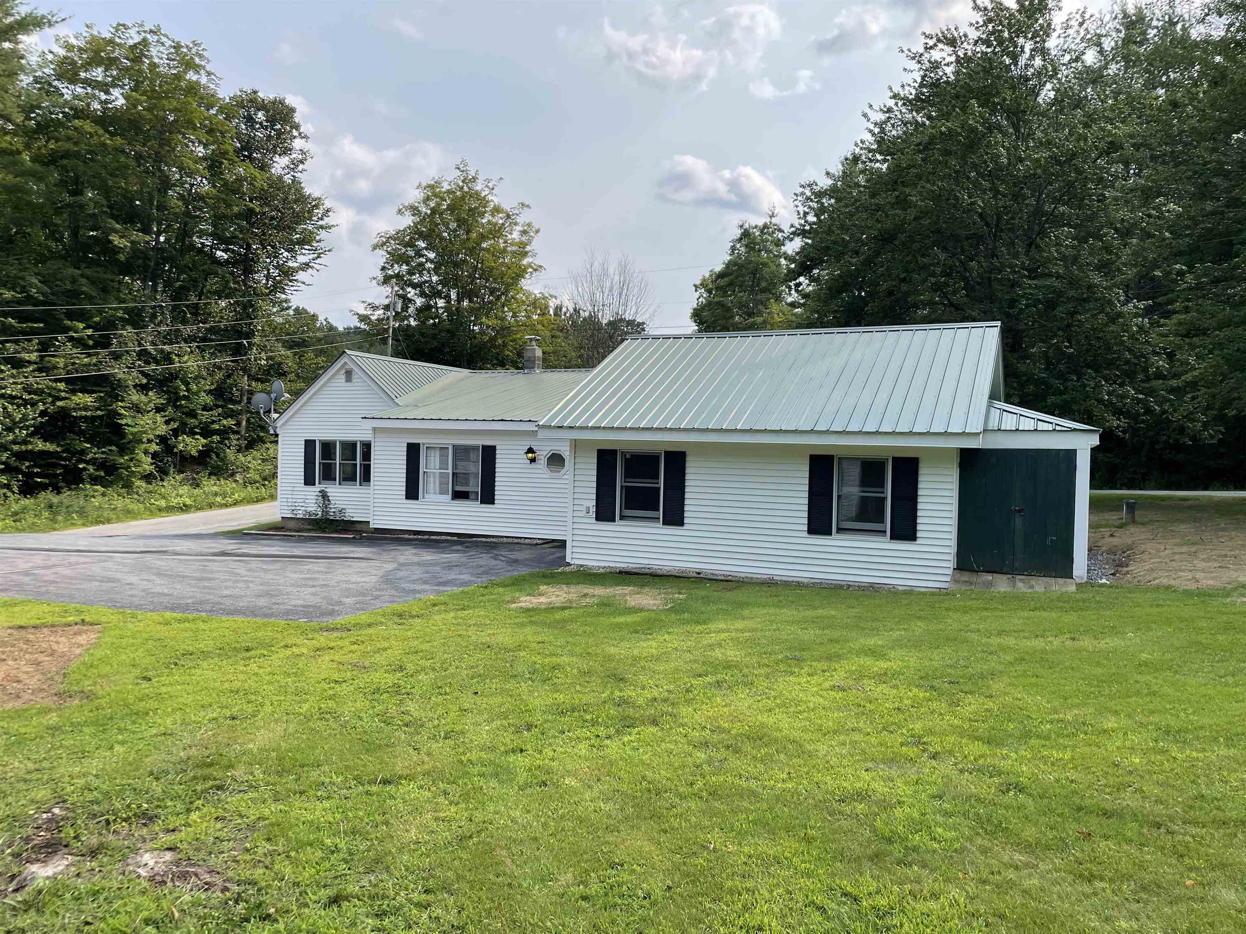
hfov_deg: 67.3
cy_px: 467
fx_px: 936
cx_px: 623
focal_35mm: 26
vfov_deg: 53.1
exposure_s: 1/2398
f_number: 1.6
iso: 32
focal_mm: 4.2
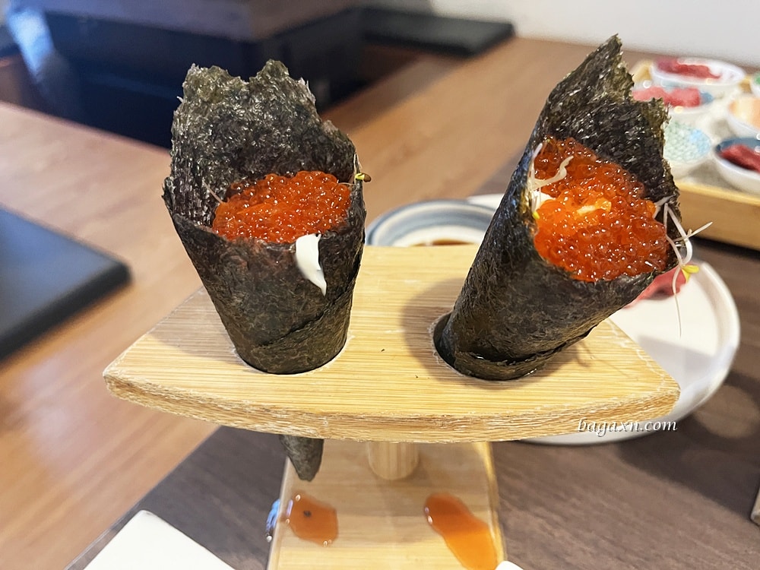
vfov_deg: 53.1
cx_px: 380
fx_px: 571
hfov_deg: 67.3
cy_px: 285
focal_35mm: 26
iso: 320
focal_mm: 5.1
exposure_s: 1/60
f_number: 1.6
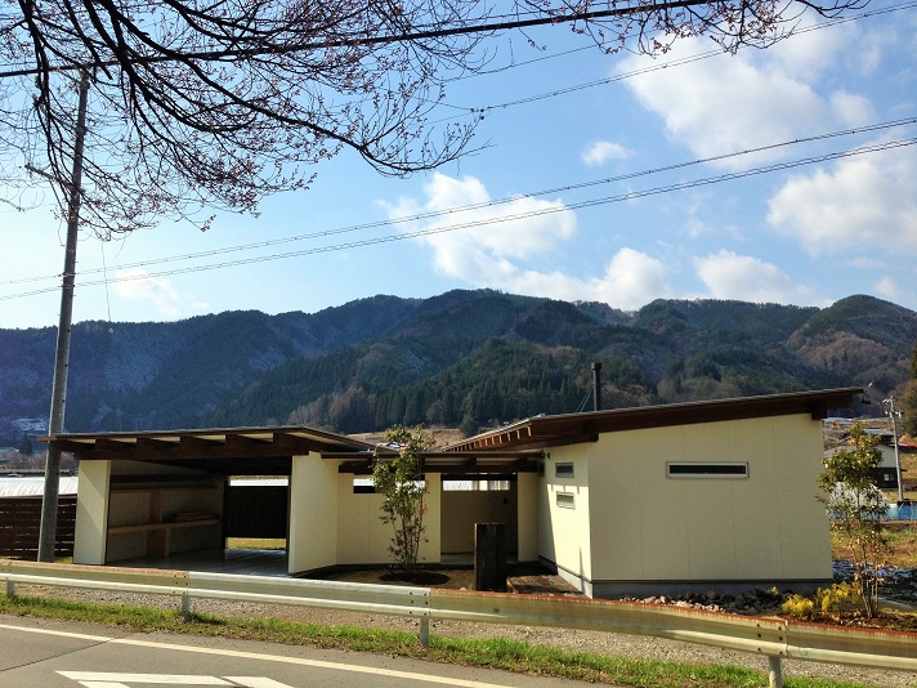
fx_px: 874
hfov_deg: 55.4
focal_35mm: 33
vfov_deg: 42.9
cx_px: 458
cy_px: 344
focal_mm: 4.13
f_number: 2.4
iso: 50
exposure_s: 1/1642
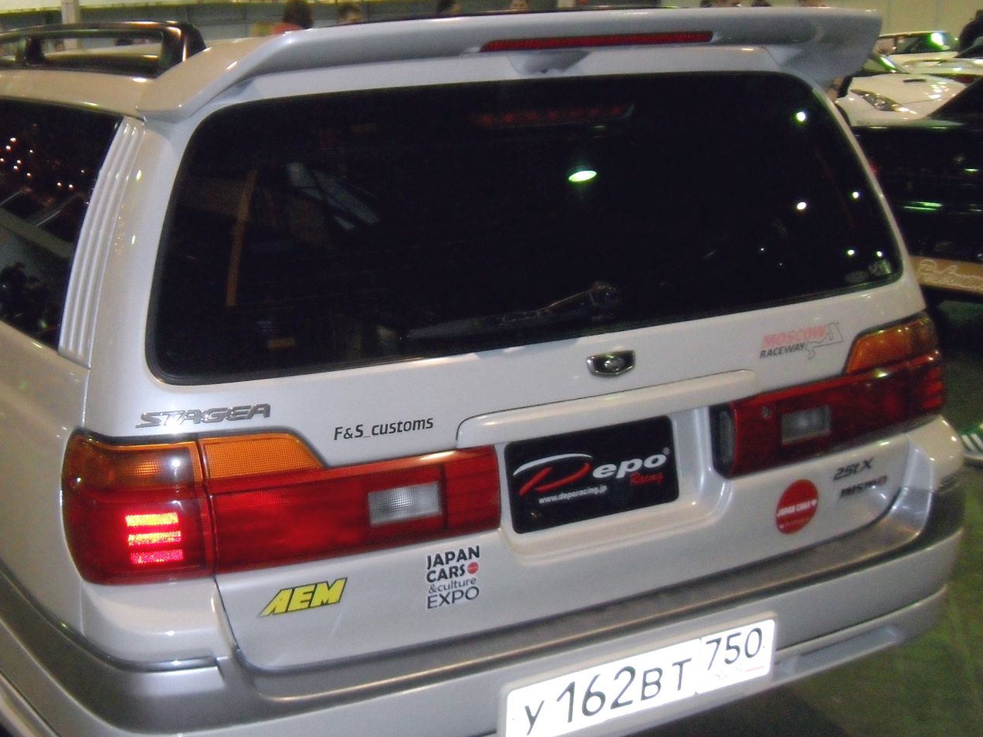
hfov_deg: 42.3
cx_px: 322
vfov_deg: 32.8
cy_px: 425
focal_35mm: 44
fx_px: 1250
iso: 400
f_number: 3.4
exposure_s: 1/45
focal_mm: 5
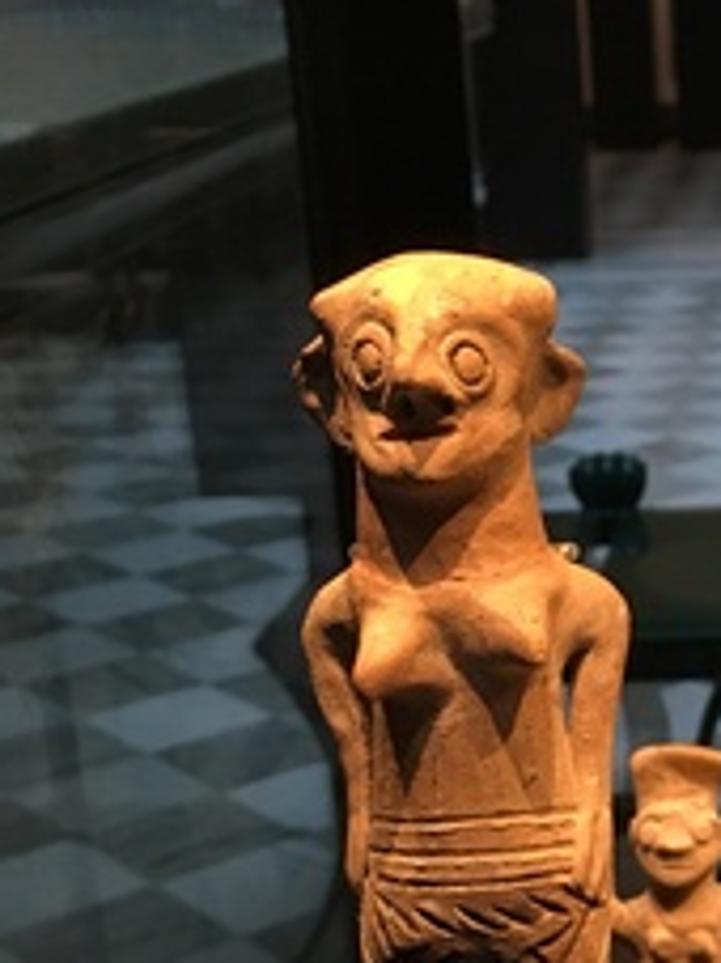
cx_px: 810
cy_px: 653
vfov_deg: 25.8
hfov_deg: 18.8
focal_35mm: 75
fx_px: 2085
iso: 160
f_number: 2.2
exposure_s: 1/33
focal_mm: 4.15
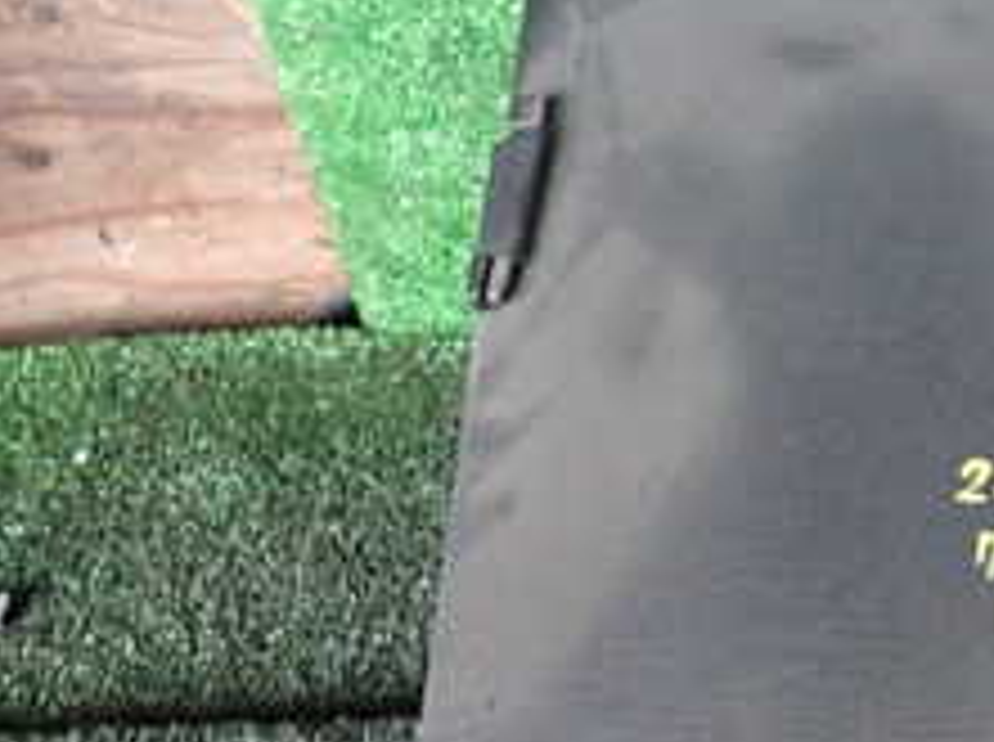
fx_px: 1949
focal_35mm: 68
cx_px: 1196
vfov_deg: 21.6
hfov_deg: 25.6
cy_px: 387
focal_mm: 4.5
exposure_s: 1/30
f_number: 2
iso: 640
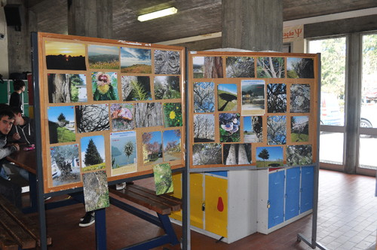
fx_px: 345
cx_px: 188
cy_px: 125
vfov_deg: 39.9
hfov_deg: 57.3
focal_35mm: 33
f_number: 4
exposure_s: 1/125
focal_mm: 22
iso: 500
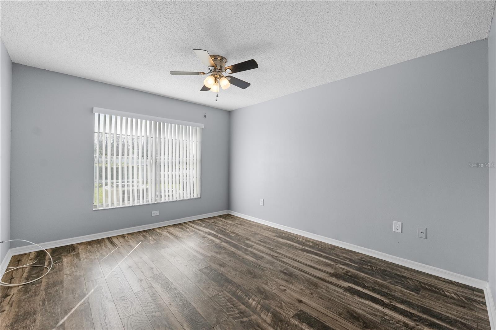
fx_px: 193
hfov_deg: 104.3
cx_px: 248
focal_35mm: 14
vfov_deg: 81.2
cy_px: 165
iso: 400
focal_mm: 14
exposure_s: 1/125
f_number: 8
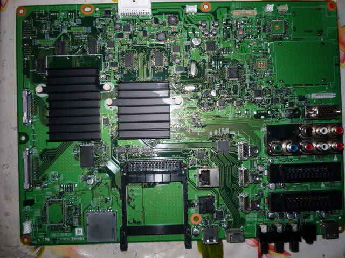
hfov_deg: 56.8
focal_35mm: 32
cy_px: 129
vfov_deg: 44.2
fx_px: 319
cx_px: 172
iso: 100
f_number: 4
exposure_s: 1/30
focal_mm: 5.2
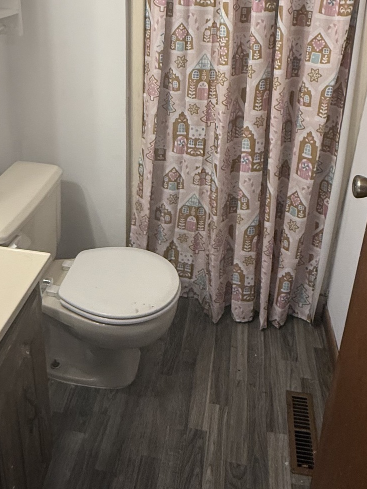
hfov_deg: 42.9
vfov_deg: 53.1
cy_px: 128
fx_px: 466
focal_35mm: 33
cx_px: 165
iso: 250
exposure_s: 1/60
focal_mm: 2.22
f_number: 2.2
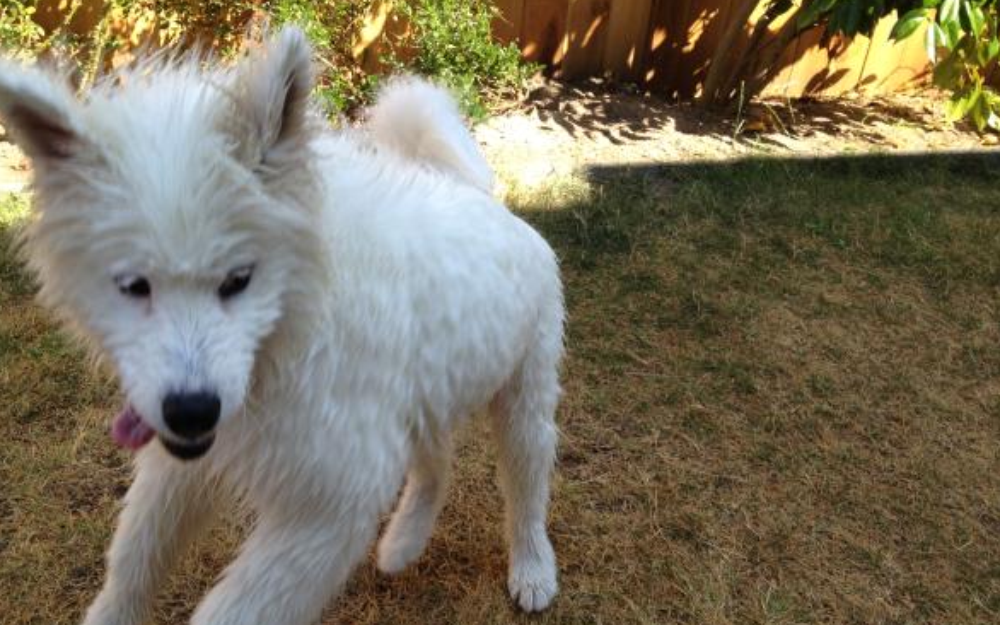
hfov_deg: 51.5
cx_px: 507
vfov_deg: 33.6
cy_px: 295
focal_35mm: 38
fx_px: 1035
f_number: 2.4
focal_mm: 4.28
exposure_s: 1/358
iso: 64
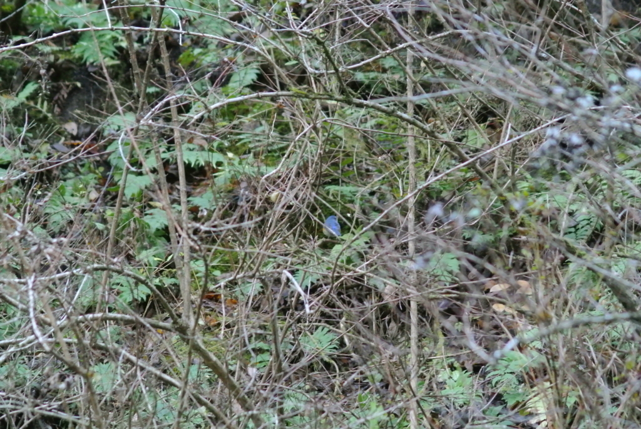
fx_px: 5293
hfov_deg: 6.9
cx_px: 320
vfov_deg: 4.6
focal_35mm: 297
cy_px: 214
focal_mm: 110
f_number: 5
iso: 3200
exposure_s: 1/400
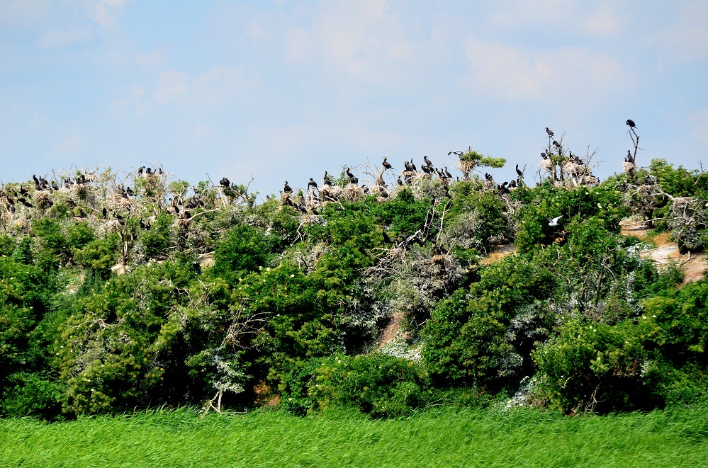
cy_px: 234
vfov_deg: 5.4
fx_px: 5003
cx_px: 354
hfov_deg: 8.1
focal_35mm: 255
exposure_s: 1/8000
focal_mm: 170
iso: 1600
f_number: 5
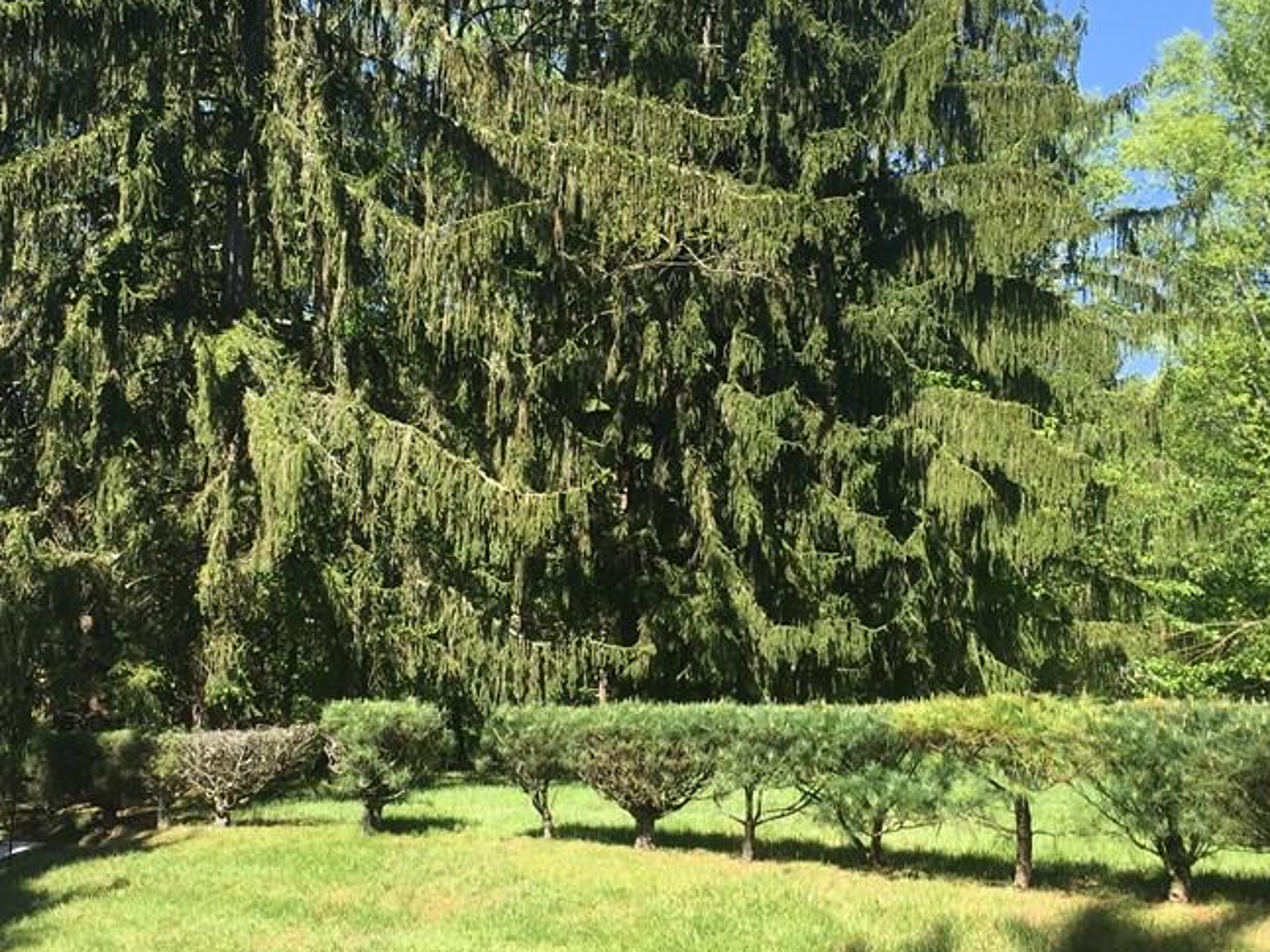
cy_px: 523
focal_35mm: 46
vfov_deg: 31.5
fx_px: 1687
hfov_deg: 41.2
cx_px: 566
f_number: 2.2
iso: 25
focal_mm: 4.15
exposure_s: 1/553
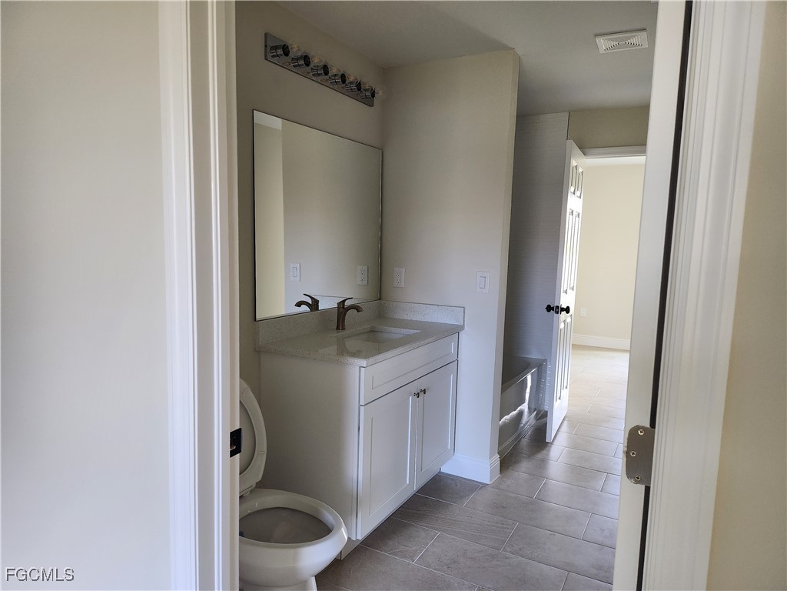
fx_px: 546
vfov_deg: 56.8
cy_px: 296
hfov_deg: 71.6
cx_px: 394
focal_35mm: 24
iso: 250
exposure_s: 1/120
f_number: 1.8
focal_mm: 5
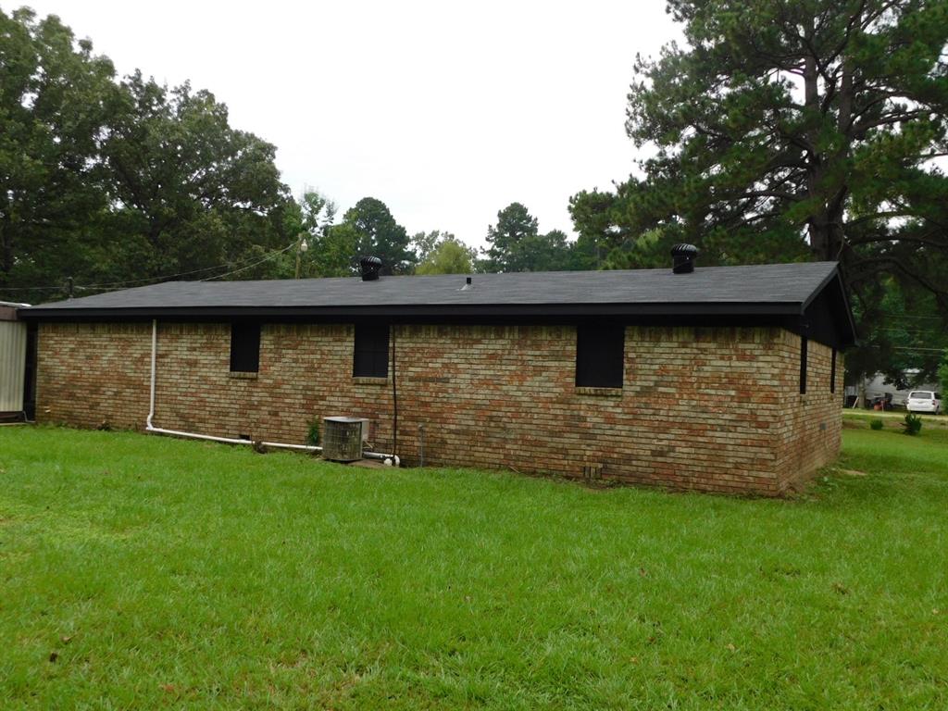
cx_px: 474
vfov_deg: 46.8
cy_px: 356
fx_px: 822
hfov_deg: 60.0
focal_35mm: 30
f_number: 3.2
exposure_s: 1/500
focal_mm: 5.3
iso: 125
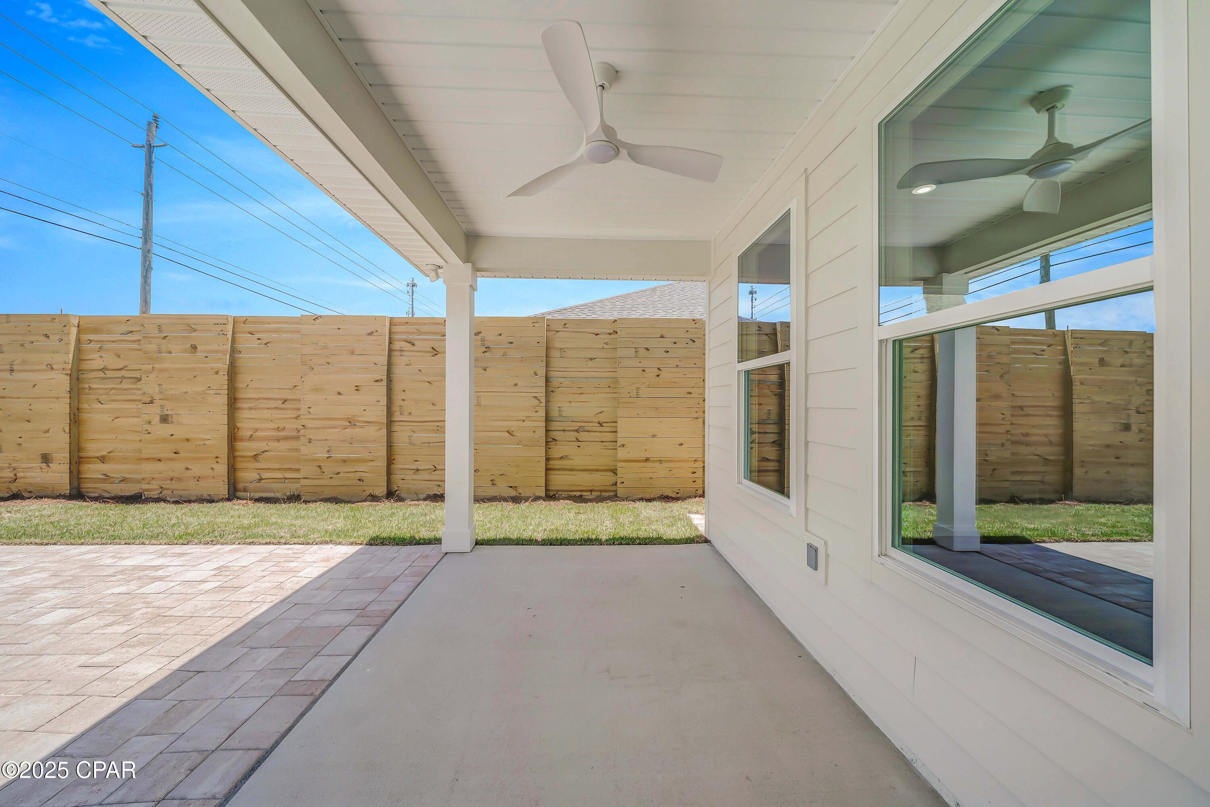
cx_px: 605
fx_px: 403
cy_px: 404
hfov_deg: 112.6
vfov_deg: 90.0
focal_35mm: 12
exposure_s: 1/640
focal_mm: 12
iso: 100
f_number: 5.6
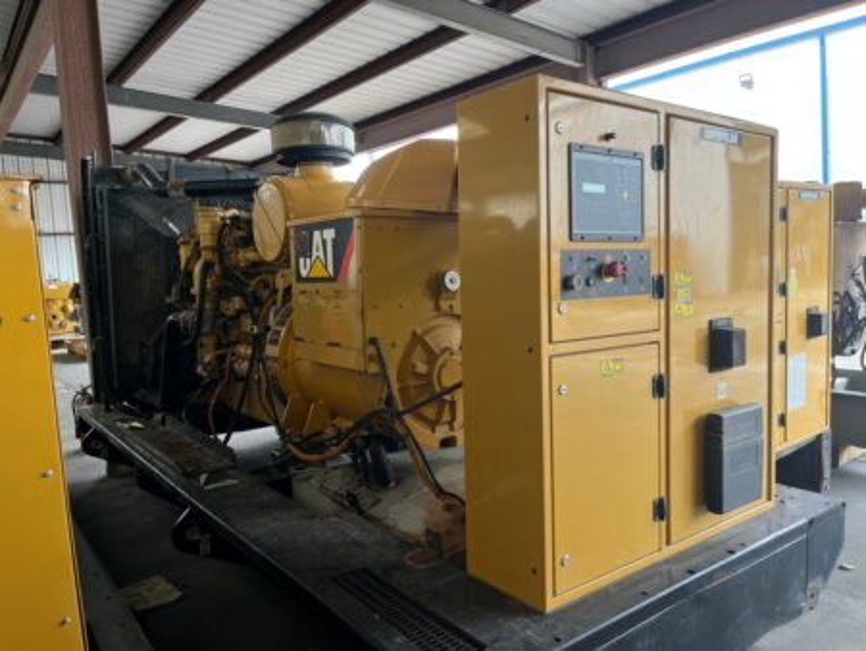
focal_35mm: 26
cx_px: 433
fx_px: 651
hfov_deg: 67.3
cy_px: 326
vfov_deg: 53.1
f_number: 1.6
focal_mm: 5.1
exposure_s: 1/121
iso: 64
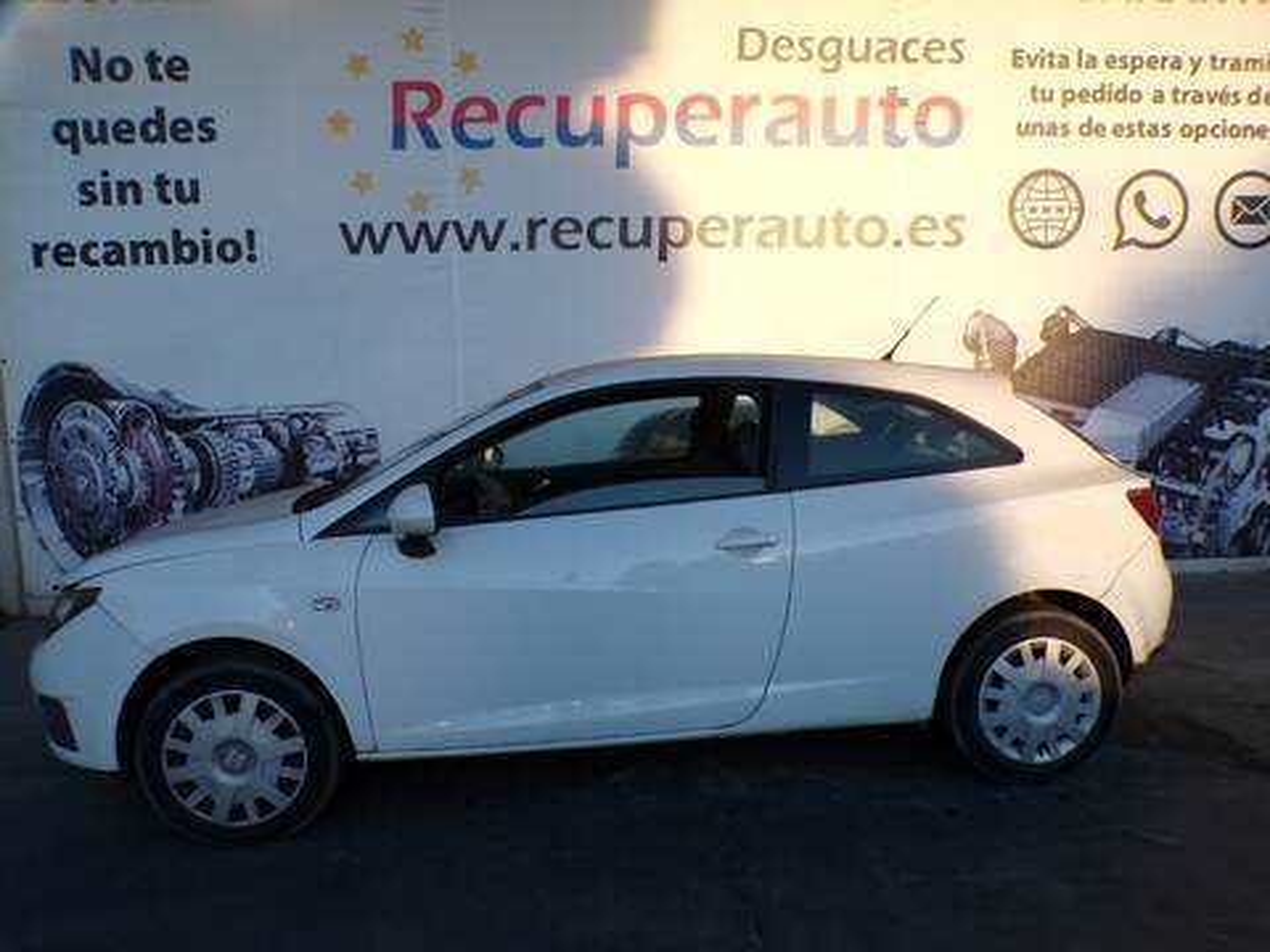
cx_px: 635
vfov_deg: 56.8
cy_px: 476
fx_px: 881
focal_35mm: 24
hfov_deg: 71.6
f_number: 4.4
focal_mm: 4.3
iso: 100
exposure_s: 1/150
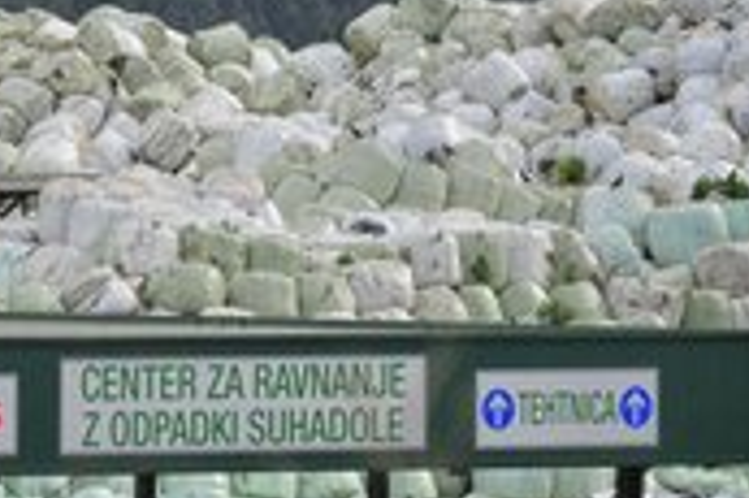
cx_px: 255
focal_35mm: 519
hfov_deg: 4.0
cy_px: 342
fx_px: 10788
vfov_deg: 2.6
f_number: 9
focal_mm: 180
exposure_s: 1/250
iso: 320
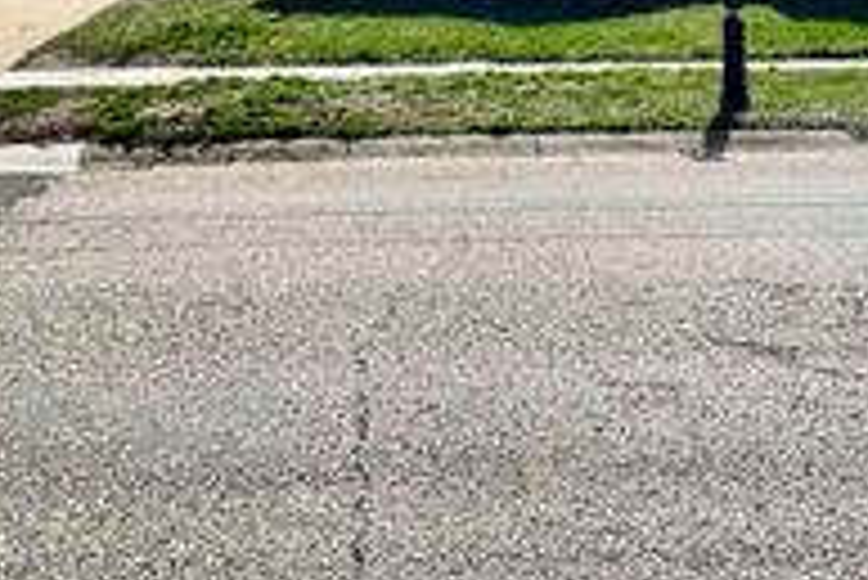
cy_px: -101
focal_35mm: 70
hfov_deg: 28.8
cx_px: 463
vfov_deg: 18.5
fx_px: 1689
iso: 50
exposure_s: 1/7353
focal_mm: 5.1
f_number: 1.6
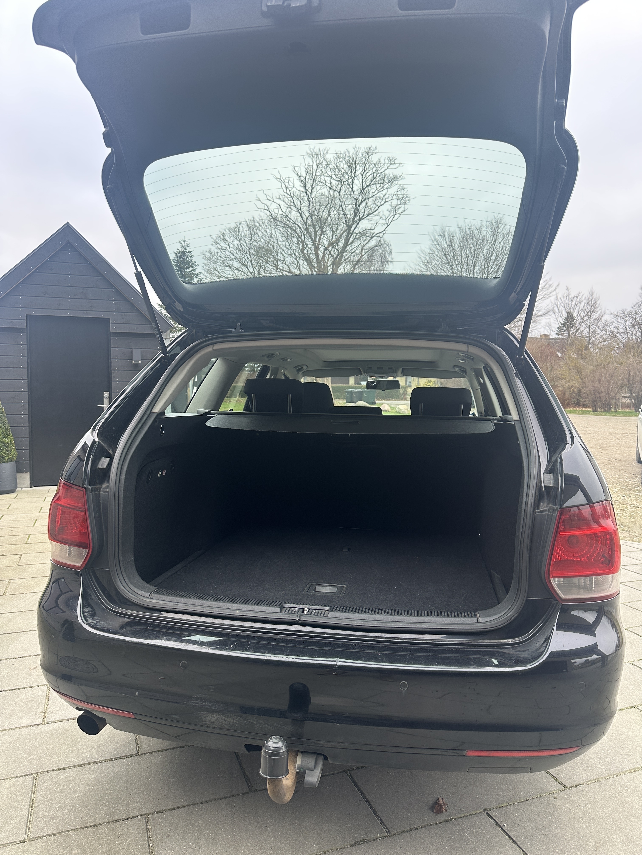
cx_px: 321
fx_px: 593
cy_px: 428
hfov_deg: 56.8
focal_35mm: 24
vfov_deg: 71.6
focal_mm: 6.86
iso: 80
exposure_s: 1/151
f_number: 1.78
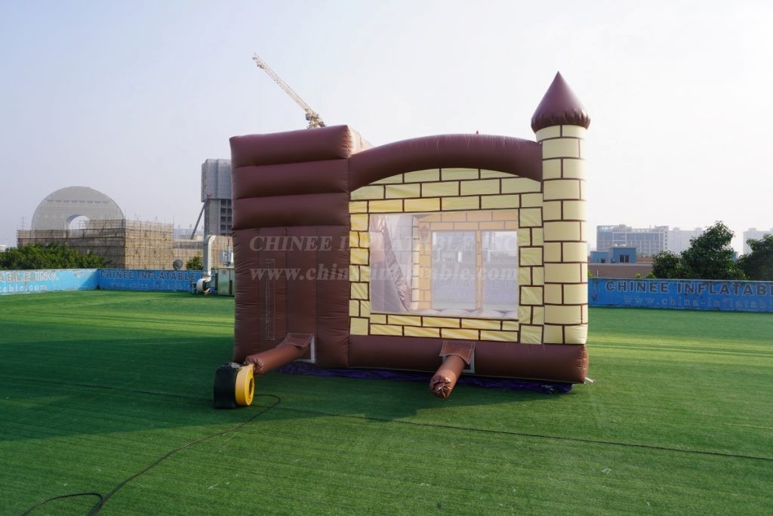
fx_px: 515
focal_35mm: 24
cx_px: 386
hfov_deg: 73.7
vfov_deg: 53.1
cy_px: 258
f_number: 9
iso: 100
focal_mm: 16
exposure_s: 1/125
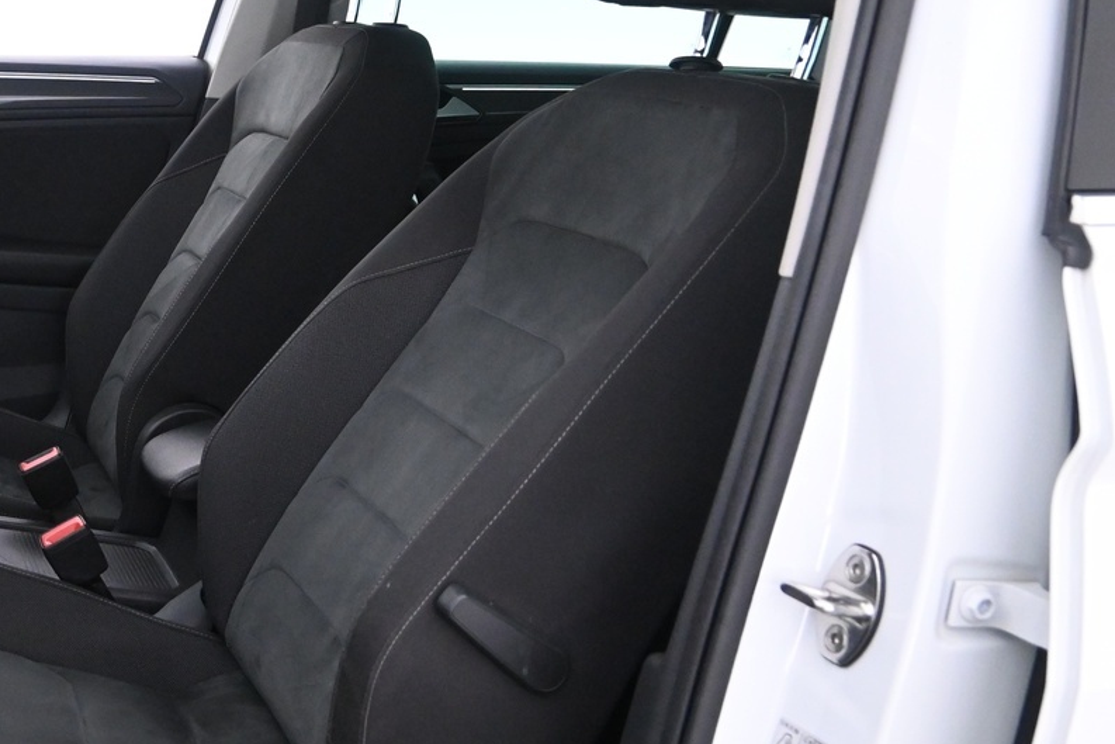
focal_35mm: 49
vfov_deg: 27.5
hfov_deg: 38.7
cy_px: 409
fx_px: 1518
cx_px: 215
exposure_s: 1/40
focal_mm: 16
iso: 3200
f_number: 3.5
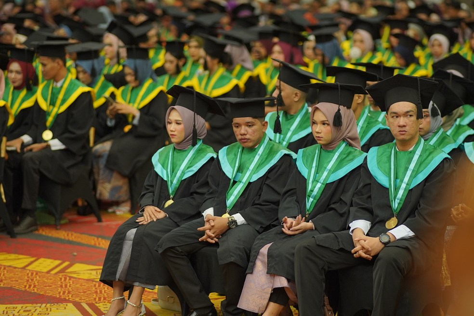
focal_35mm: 127
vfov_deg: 10.8
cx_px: 237
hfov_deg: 16.1
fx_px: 1672
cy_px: 158
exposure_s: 1/80
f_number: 1.6
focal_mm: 85
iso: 400
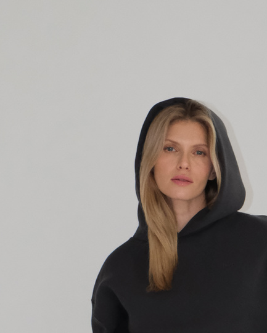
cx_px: 179
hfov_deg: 13.9
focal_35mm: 111
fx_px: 1096
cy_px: 463
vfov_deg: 16.2
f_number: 4.4
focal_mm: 26.4
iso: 3200
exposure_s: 1/85
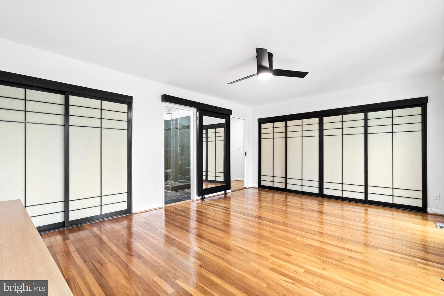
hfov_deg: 96.7
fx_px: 197
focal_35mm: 16
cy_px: 148
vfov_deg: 73.7
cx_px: 222
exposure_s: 1.6
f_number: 8
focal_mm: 16
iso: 160
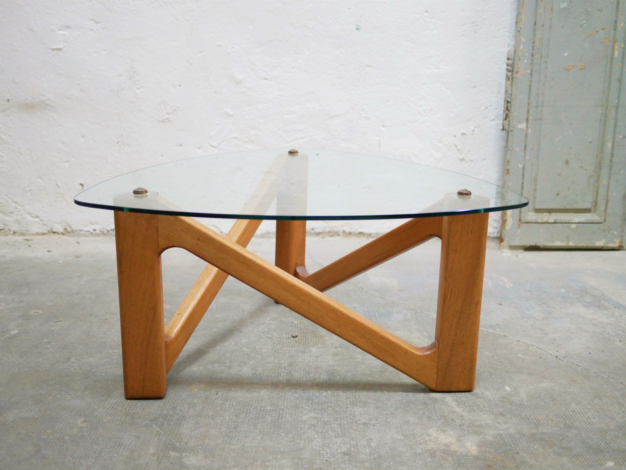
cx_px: 313
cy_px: 235
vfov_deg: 36.0
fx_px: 724
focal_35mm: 40
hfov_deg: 46.8
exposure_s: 1/60
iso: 1600
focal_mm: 20
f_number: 1.7
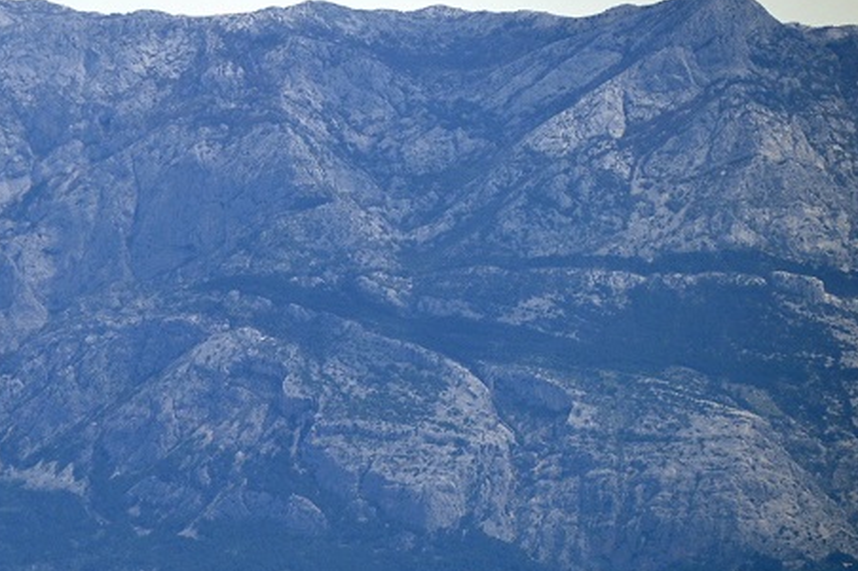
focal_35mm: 547
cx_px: 190
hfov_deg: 3.8
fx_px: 13031
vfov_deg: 2.5
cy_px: 302
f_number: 6.3
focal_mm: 260
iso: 100
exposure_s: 1/1250
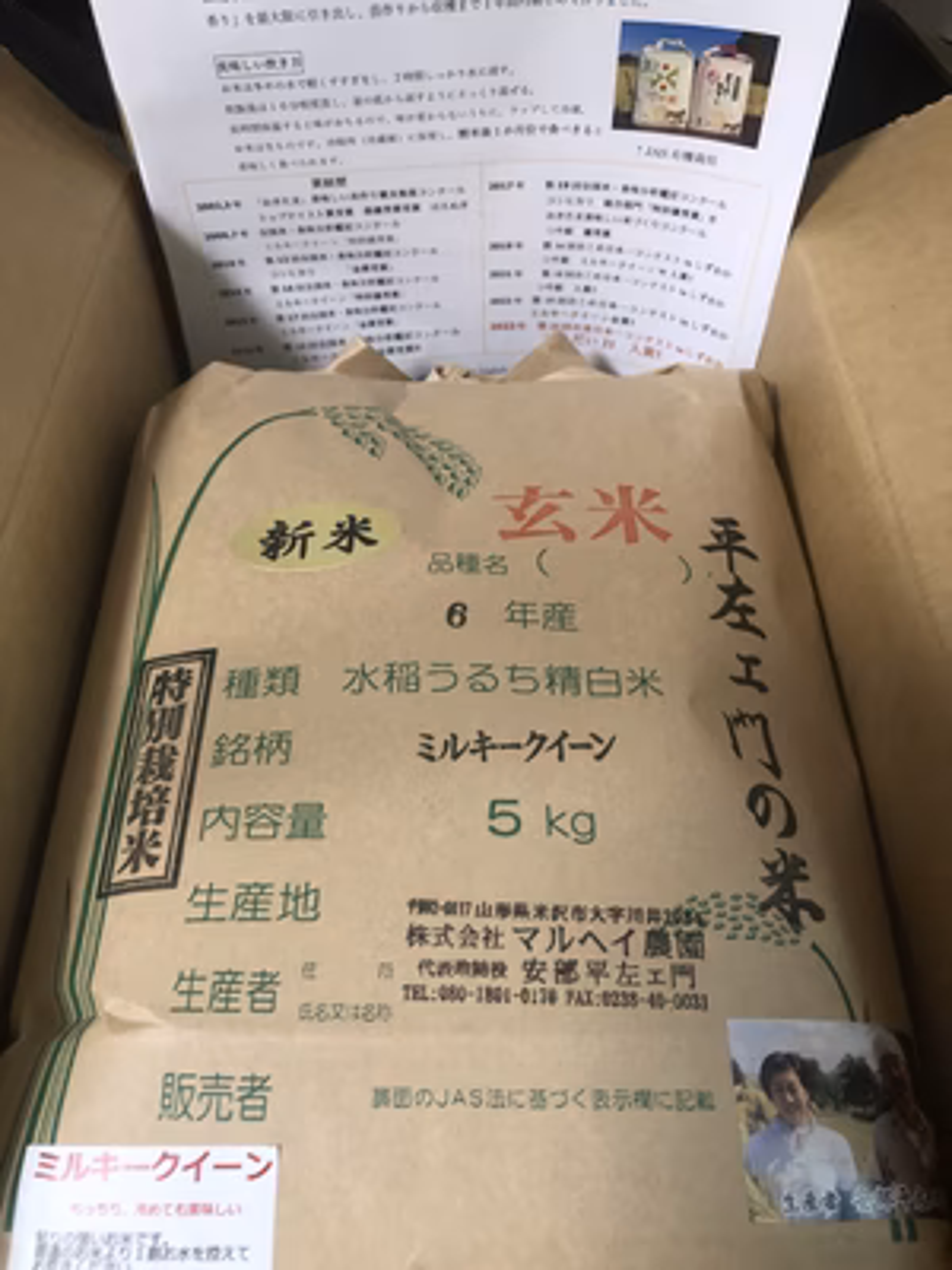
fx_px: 1027
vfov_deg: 63.4
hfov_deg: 49.7
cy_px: 635
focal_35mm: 28
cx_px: 476
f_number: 1.8
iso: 64
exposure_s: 1/15
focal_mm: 3.99
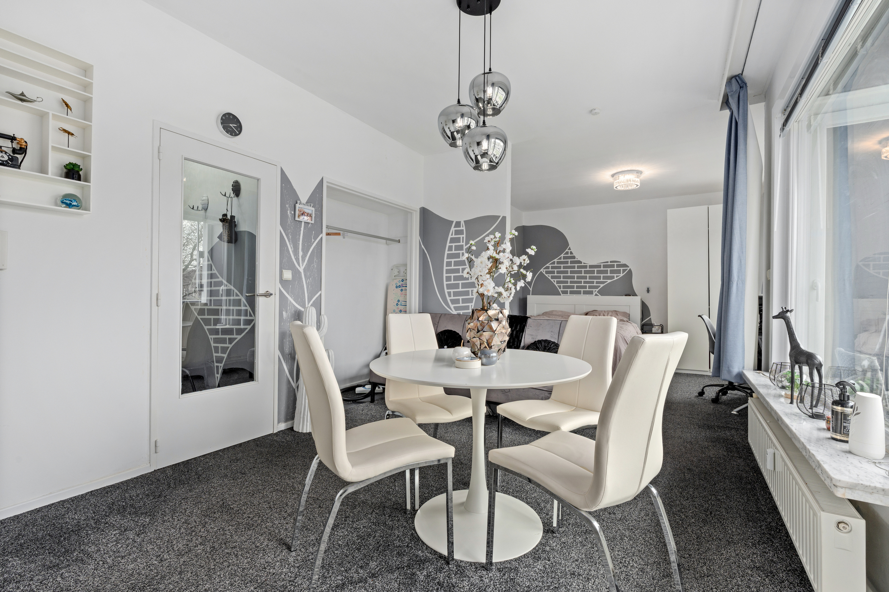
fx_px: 420
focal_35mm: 17
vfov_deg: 70.4
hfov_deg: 93.3
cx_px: 444
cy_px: 296
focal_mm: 17
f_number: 11
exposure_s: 1/8
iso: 250
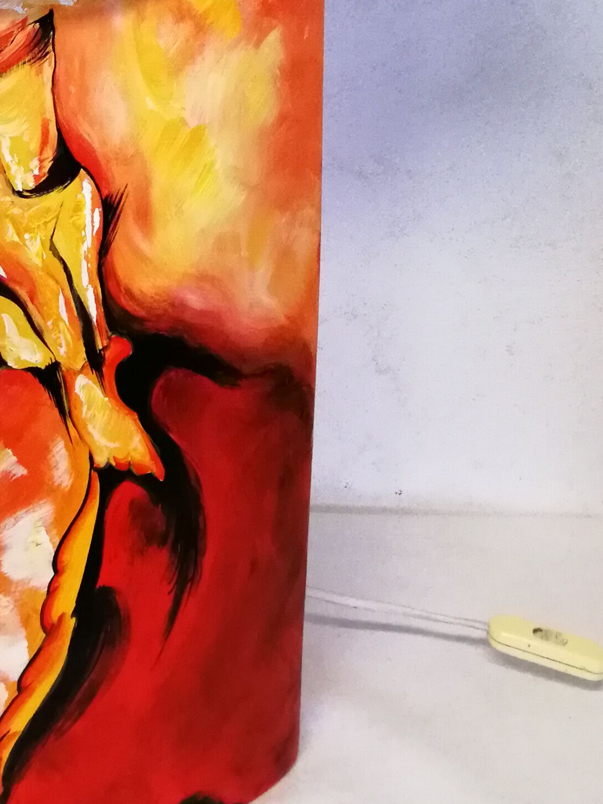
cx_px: 97
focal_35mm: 69
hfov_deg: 21.0
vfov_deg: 24.7
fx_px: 1603
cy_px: -223
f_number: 2.2
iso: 100
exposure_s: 1/50
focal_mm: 2.38
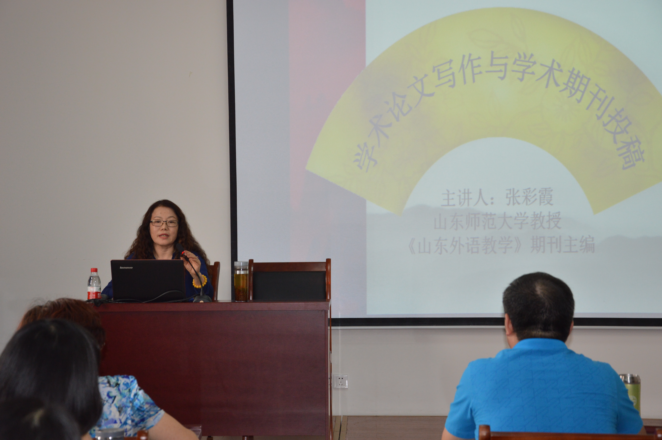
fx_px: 1433
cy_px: 220
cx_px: 331
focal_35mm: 78
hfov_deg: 26.0
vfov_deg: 17.5
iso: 640
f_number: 5
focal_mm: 52
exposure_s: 1/60
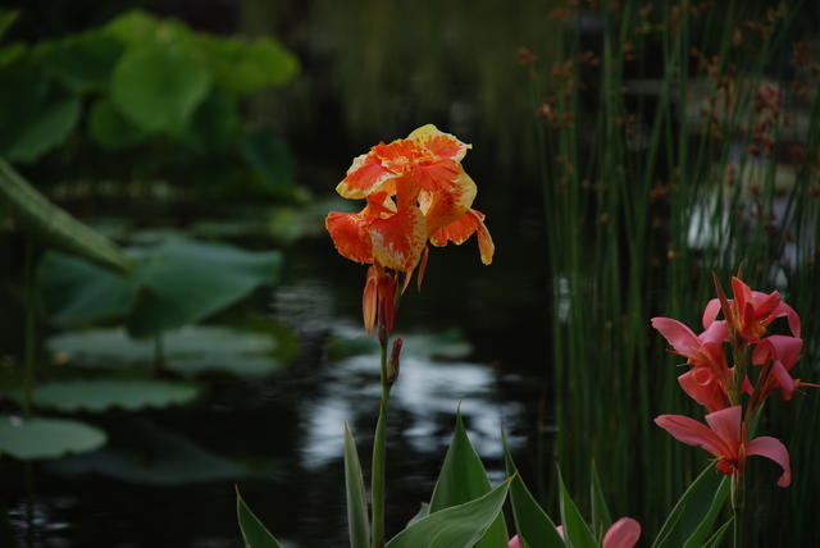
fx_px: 4617
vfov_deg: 6.8
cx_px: 410
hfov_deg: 10.2
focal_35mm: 202
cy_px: 274
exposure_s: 1/60
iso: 100
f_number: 5.6
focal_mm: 135
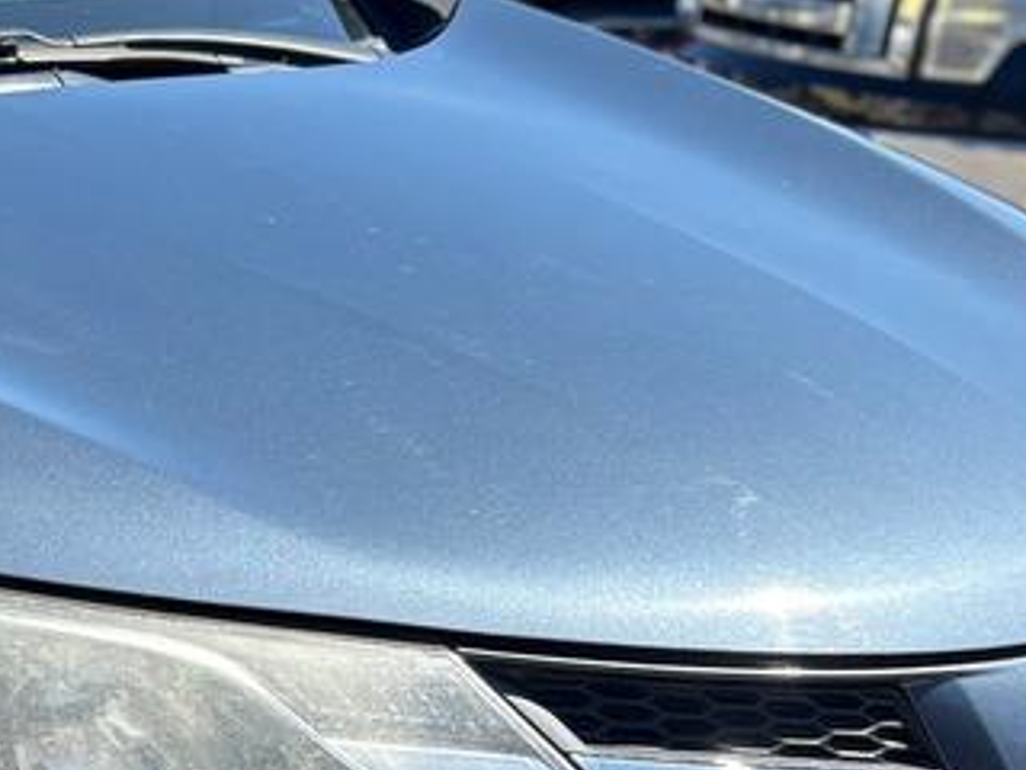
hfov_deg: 17.7
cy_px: 869
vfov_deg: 13.9
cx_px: -321
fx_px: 3083
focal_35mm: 104
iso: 64
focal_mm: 5.96
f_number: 1.6
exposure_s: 1/1667
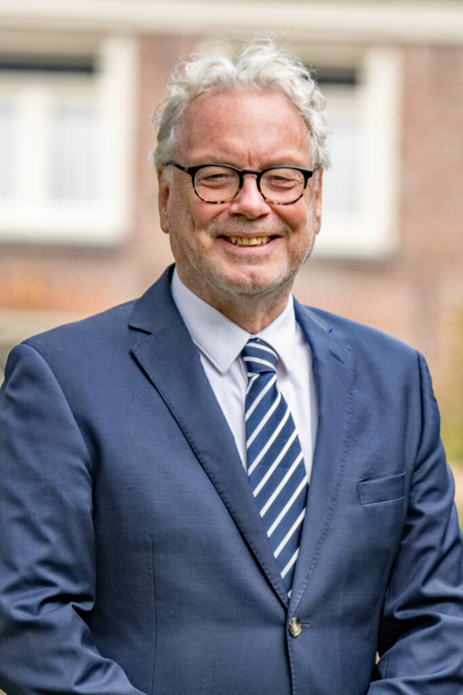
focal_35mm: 405
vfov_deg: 5.1
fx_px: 7810
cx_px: 232
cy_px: 348
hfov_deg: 3.4
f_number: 6
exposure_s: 1/60
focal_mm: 270
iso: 200
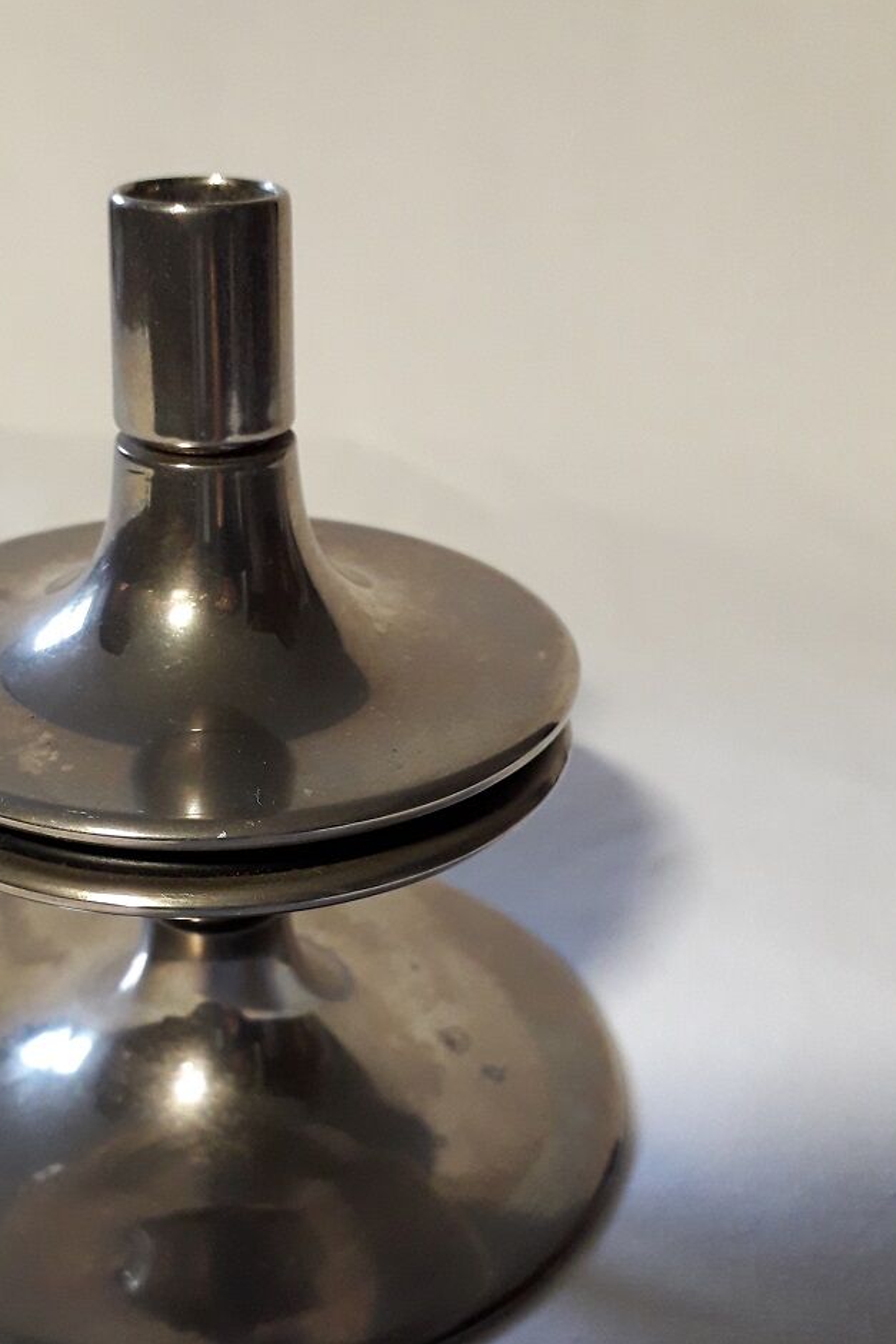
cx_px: 252
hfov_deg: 35.4
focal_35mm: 37
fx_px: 1381
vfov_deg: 51.6
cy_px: 790
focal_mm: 3.6
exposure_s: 1/25
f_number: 1.9
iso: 200
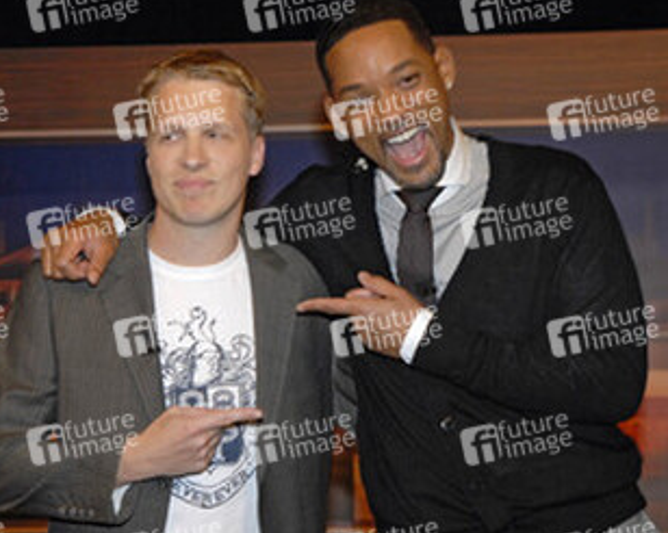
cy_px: 277
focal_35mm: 82
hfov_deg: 23.3
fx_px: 1620
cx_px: 325
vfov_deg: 18.7
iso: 800
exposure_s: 1/125
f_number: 5.6
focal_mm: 40
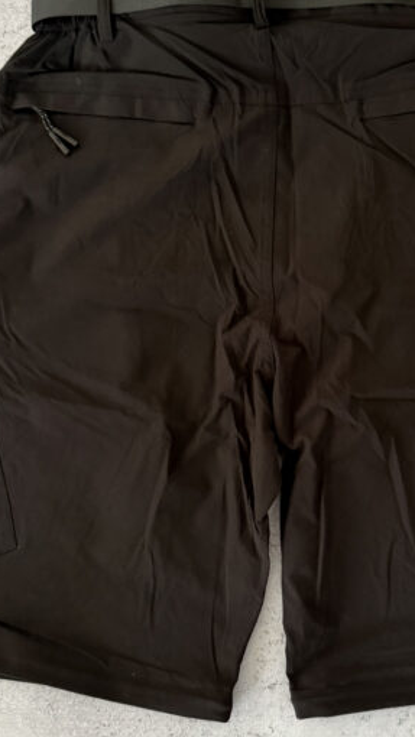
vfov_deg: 49.4
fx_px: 802
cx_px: 299
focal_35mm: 41
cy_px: 368
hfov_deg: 28.7
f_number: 1.78
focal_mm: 6.76
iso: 1000
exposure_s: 1/30
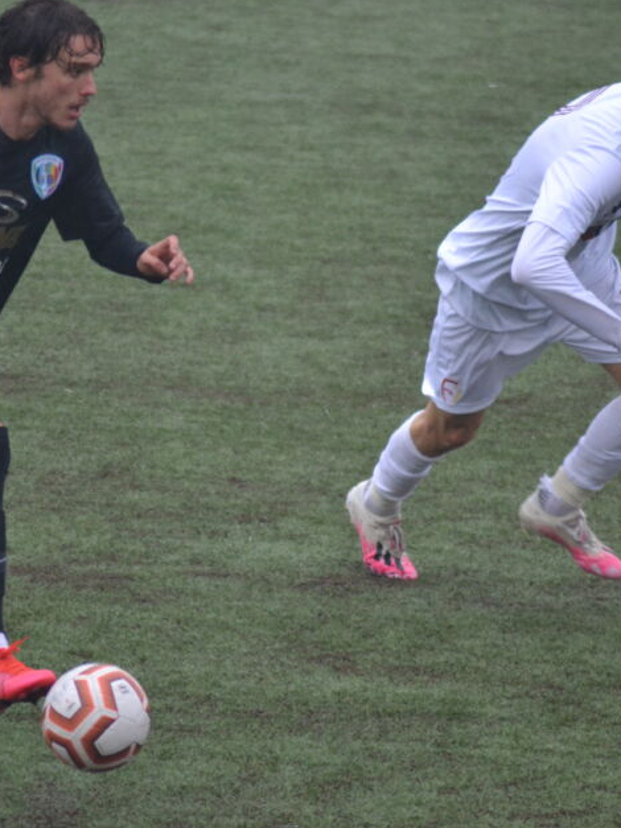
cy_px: 411
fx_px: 13352
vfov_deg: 3.6
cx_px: 231
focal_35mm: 558
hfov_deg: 2.7
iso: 1600
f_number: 5
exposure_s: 1/500
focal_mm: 250
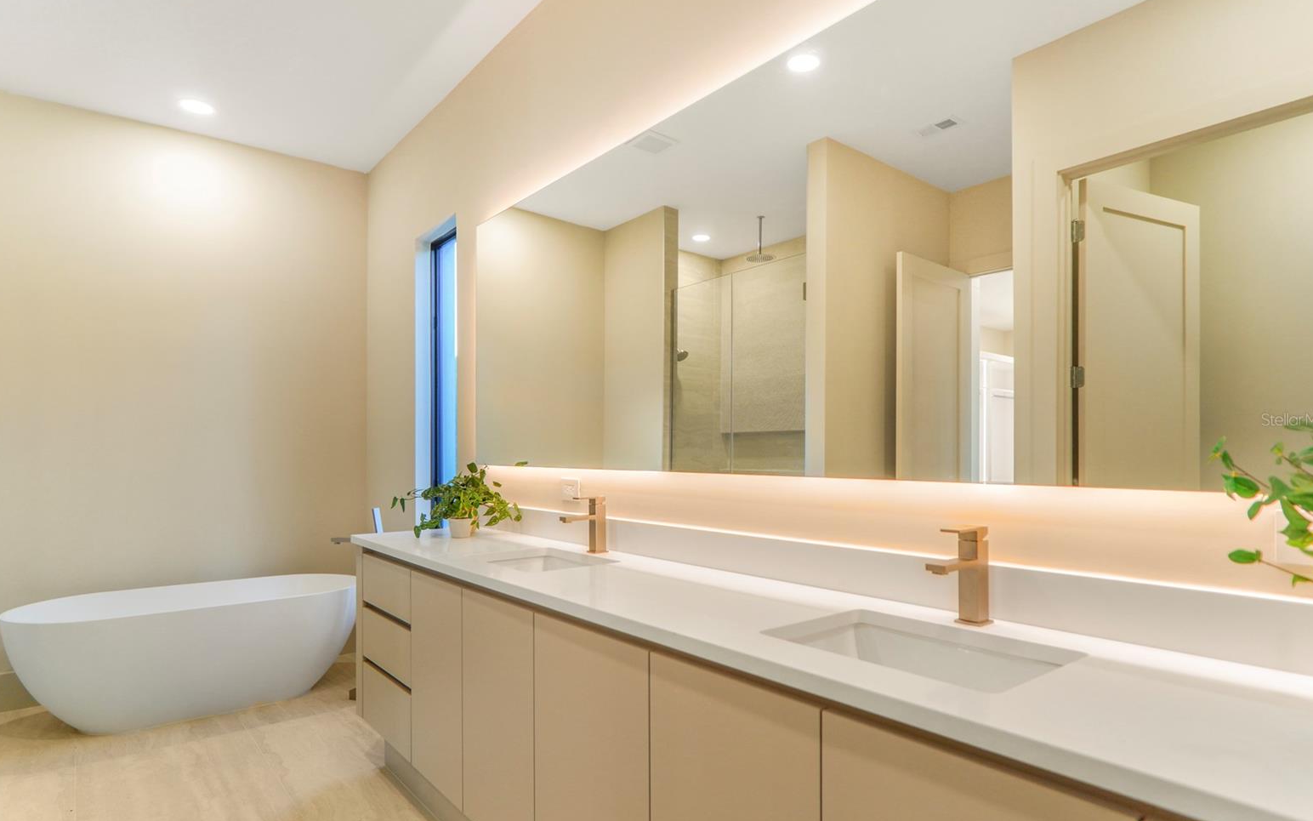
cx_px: 656
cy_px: 419
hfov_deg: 88.0
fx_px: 680
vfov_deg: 62.2
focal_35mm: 19
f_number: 2.2
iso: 100
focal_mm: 12
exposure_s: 1/50
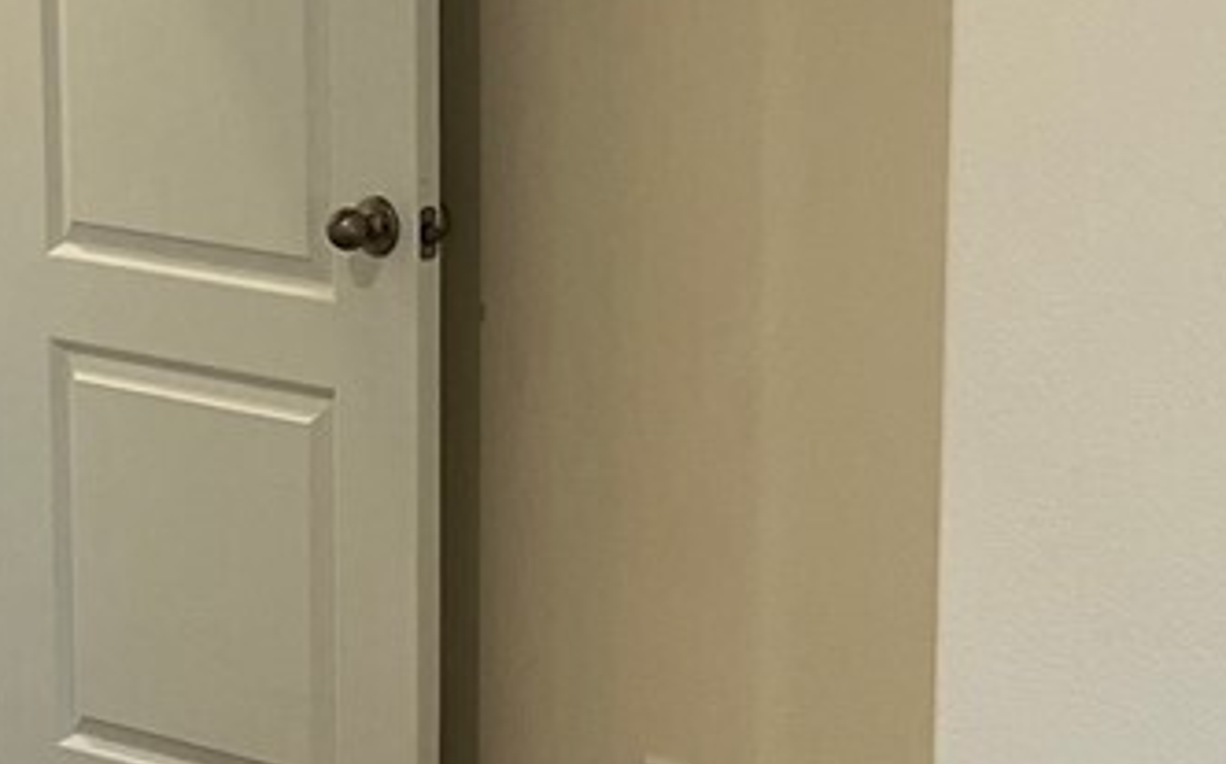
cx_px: 864
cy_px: 587
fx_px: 4441
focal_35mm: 133
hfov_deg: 15.7
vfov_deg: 9.8
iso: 125
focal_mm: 5.7
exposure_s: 1/120
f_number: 1.5
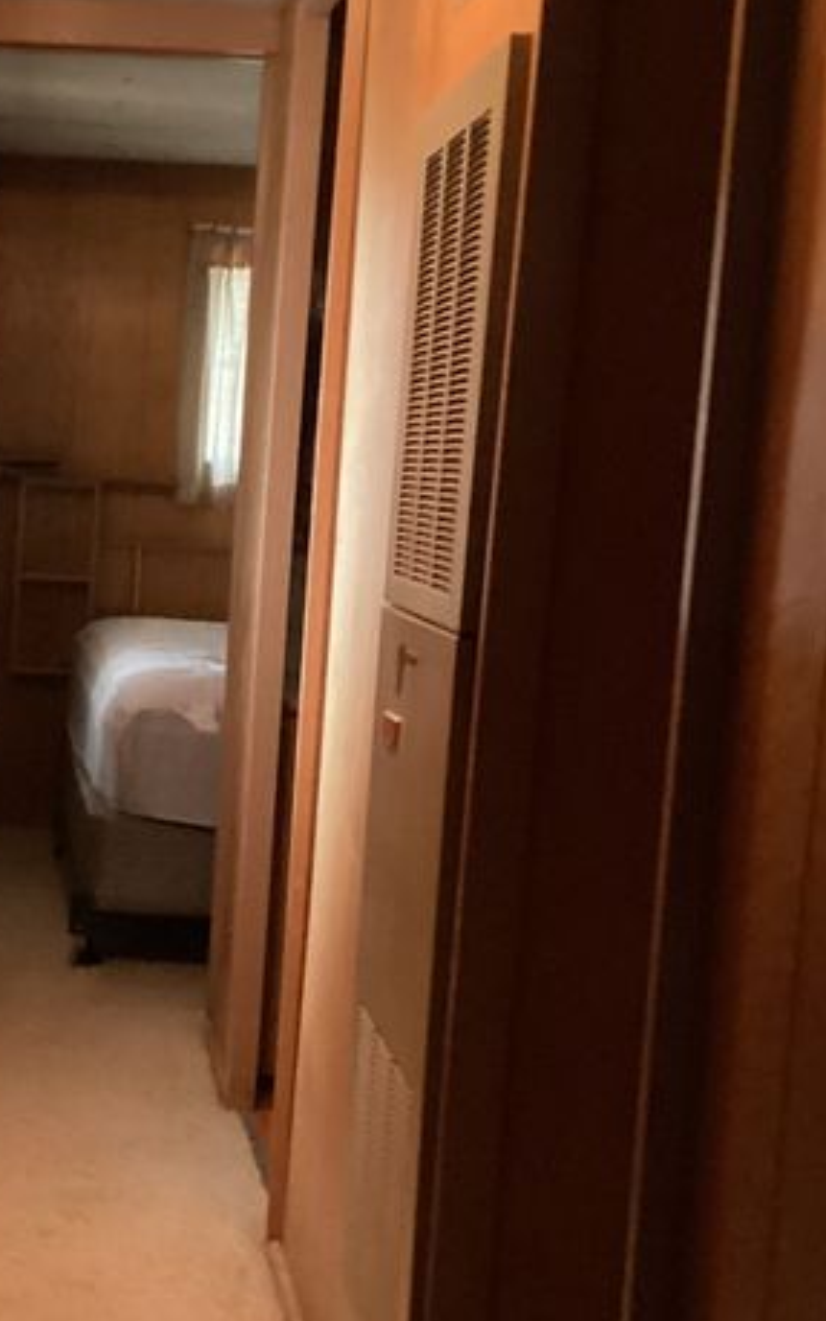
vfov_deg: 32.9
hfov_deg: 20.2
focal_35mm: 62
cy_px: 773
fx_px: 2232
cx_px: -29
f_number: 2.4
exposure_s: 1/60
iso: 320
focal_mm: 3.3
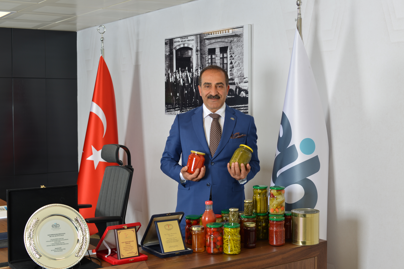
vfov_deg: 27.0
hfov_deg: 39.6
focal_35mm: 50
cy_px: 134
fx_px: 561
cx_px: 202
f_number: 4.5
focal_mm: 50
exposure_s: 1/100
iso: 100
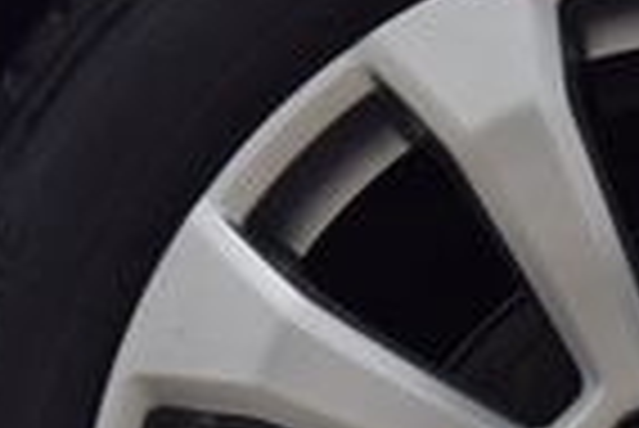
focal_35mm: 216
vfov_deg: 6.3
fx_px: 3838
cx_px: 724
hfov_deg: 9.4
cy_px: 610
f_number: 6.3
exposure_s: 1/15
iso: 400
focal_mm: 32
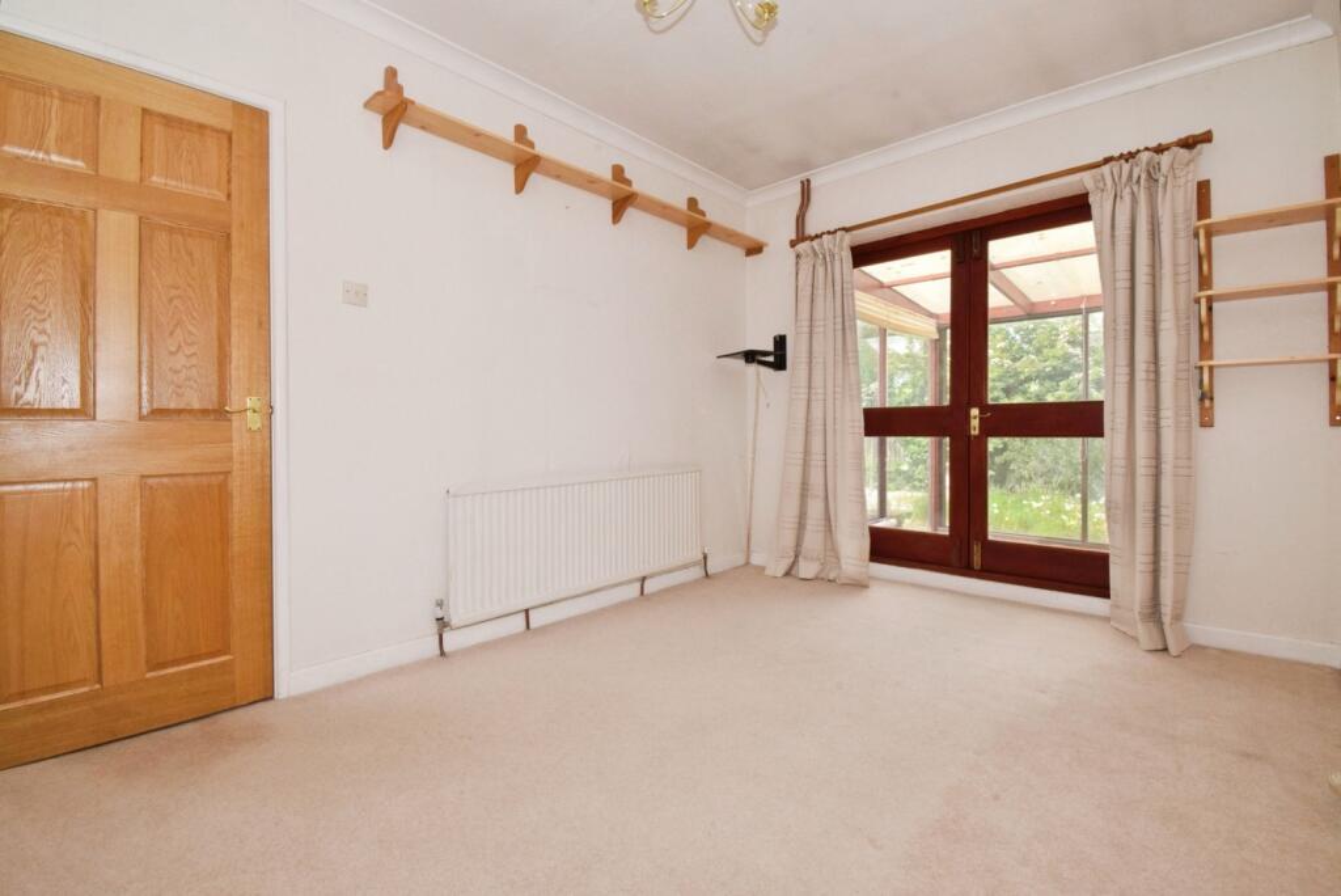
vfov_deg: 77.4
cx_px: 670
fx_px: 559
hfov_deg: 100.4
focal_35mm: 15
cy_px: 448
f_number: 20
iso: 1000
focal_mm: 10
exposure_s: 1/60
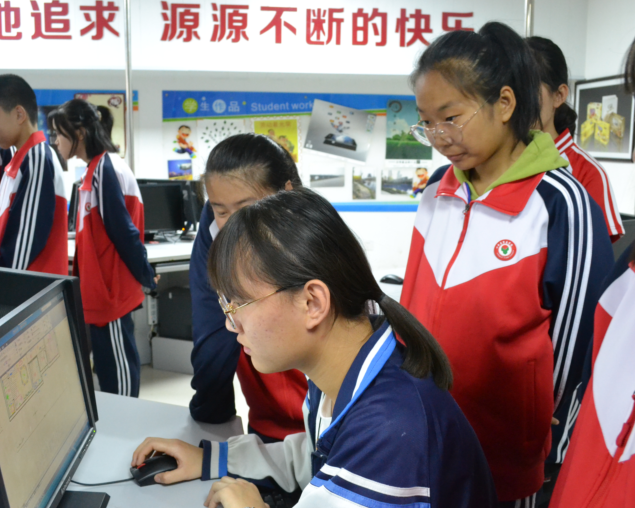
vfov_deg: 39.2
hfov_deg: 47.9
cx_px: 324
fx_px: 714
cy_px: 253
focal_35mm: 38
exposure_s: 1/15
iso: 3200
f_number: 6.3
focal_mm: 22
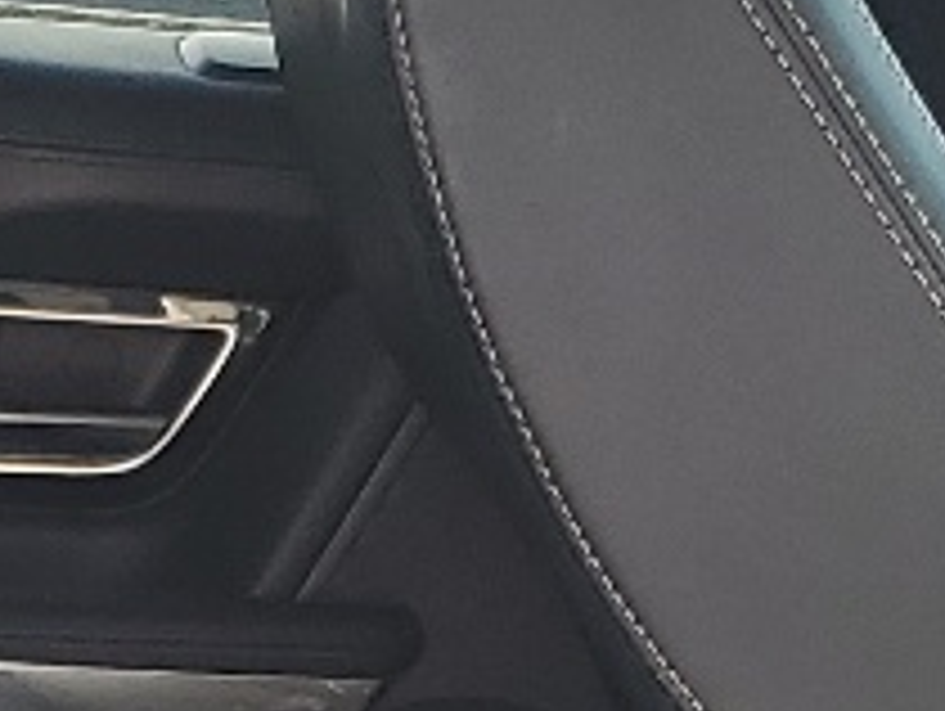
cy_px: 1638
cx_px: -603
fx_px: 5411
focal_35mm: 198
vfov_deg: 7.1
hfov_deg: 9.6
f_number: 1.5
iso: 50
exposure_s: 1/139
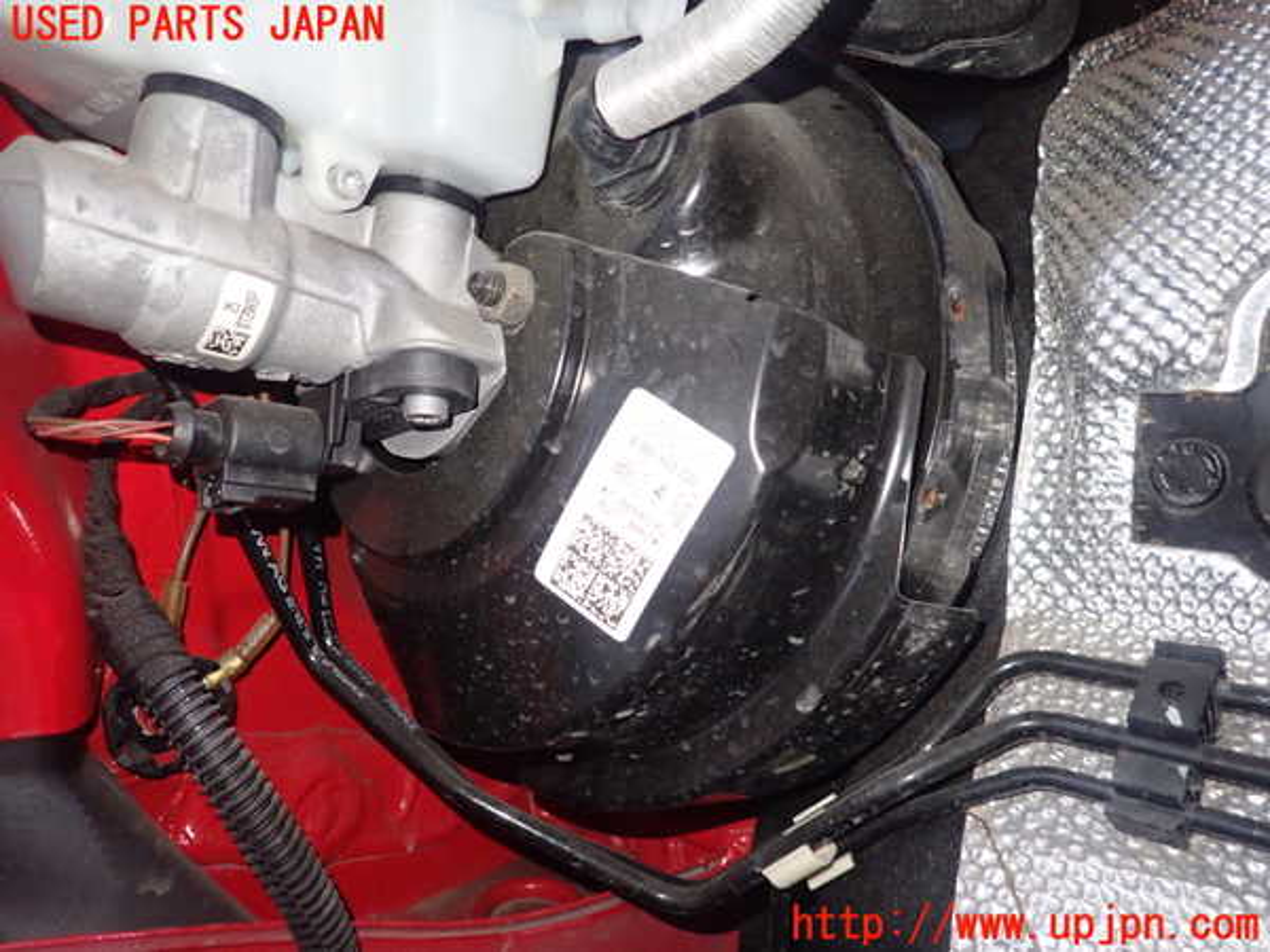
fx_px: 917
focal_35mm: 25
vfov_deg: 54.9
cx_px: 635
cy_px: 476
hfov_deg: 69.4
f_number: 2
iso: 800
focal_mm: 4.5
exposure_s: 1/30
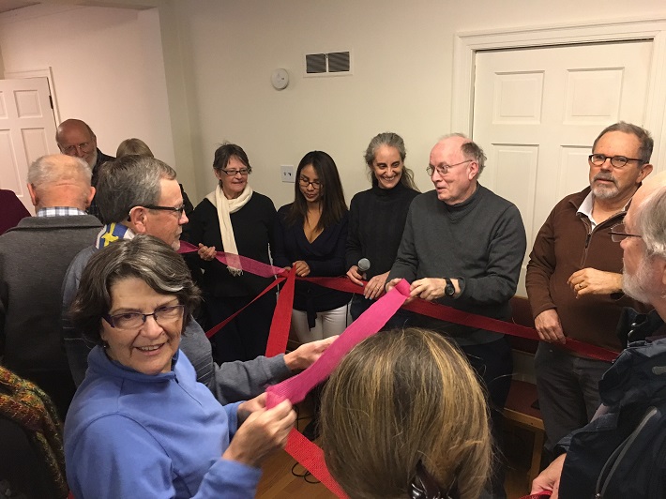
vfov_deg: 48.2
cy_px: 250
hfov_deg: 61.7
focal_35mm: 29
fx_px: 558
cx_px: 333
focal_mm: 4.15
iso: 200
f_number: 2.2
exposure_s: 1/20
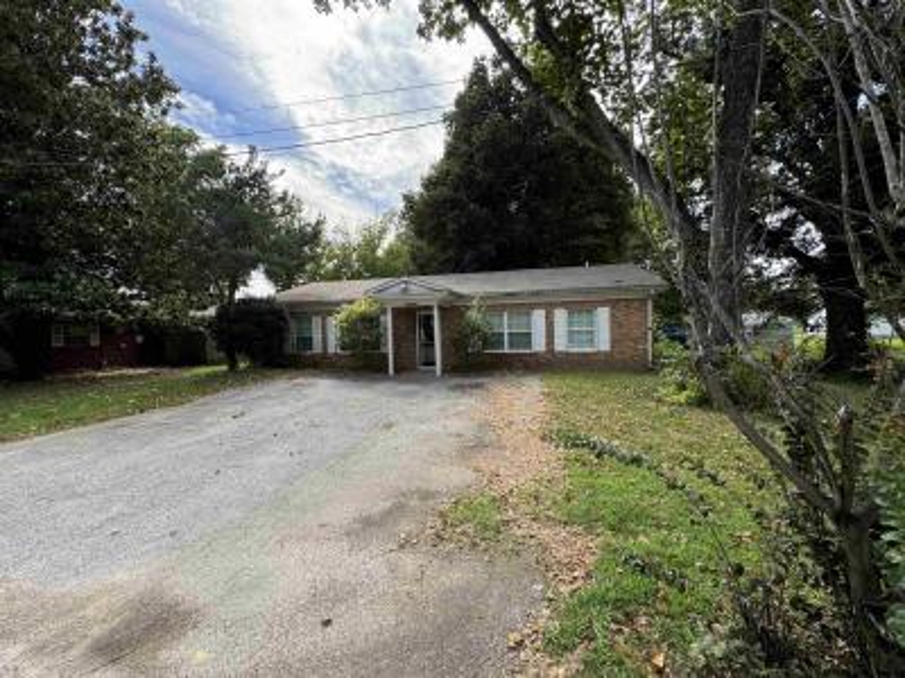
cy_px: 339
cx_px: 452
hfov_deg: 102.1
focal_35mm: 14
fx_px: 366
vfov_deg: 85.7
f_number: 2.2
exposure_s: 1/407
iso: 40
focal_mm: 2.22
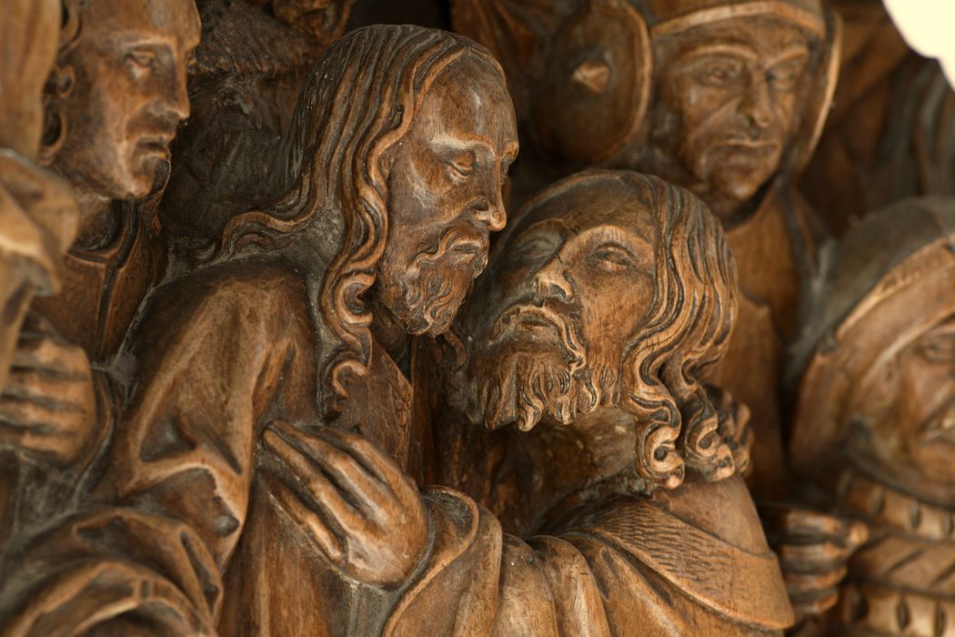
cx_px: 478
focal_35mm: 180
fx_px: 4775
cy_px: 318
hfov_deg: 11.4
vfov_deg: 7.6
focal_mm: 180
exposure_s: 1.3
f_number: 10
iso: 64
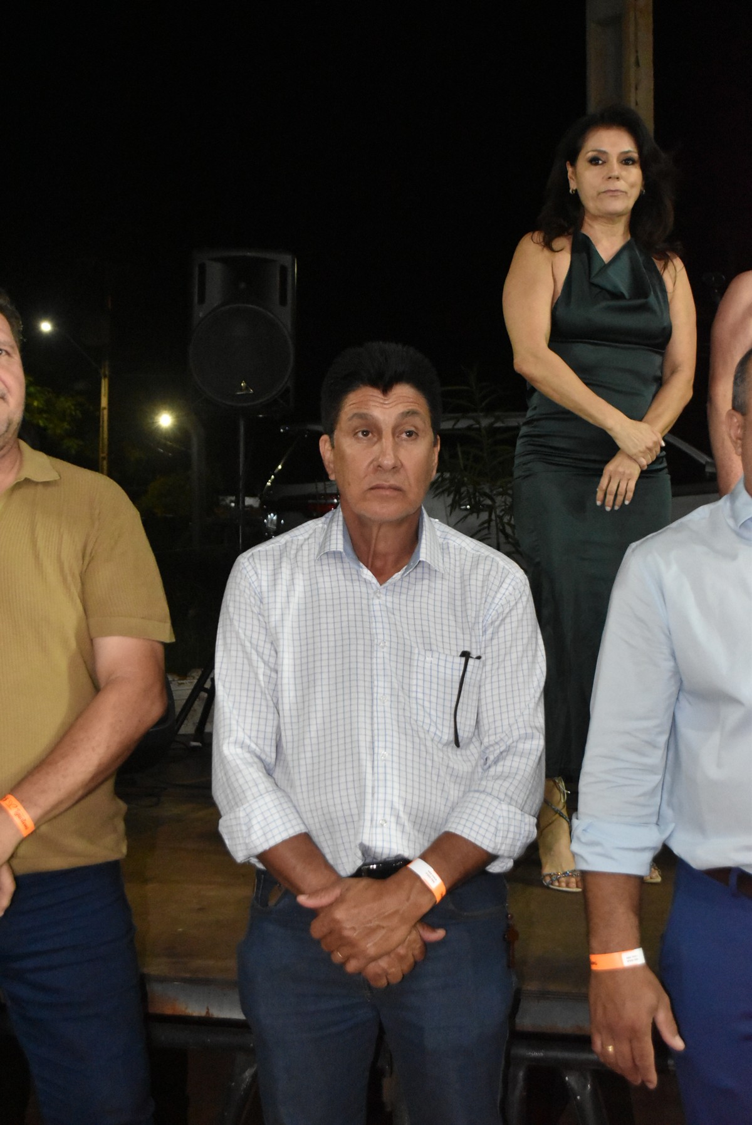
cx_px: 376
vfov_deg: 37.8
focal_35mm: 52
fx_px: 1642
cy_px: 562
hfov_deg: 25.8
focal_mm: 35
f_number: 5
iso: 6400
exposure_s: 1/80
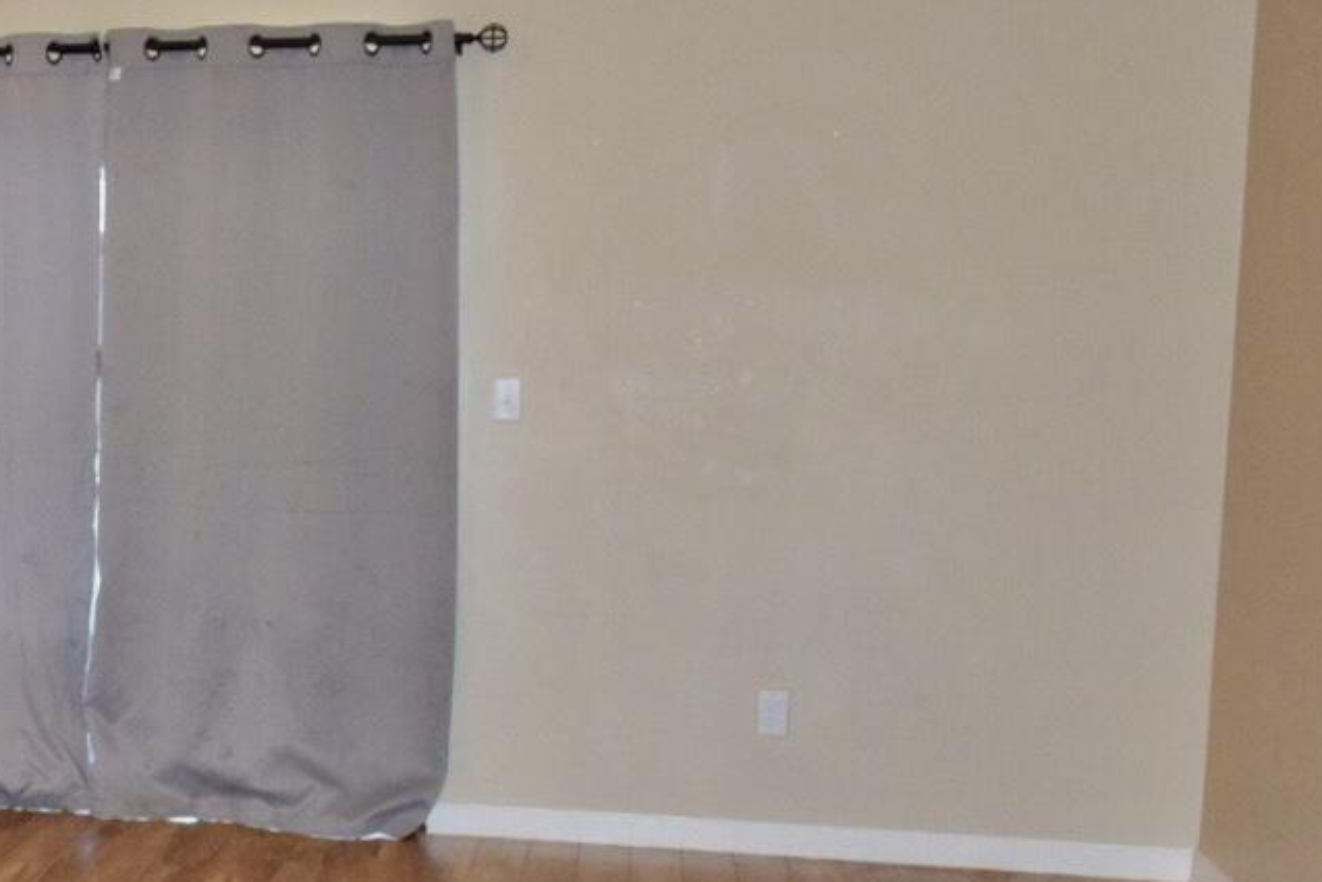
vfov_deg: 22.2
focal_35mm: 61
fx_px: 2240
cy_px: 602
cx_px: -158
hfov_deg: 29.4
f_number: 5.6
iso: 1600
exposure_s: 1/200
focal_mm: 16
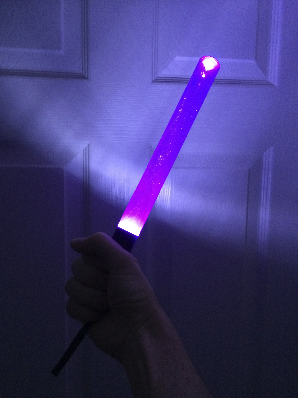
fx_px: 344
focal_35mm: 30
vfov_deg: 60.0
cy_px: 199
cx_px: 149
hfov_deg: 46.8
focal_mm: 4.12
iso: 400
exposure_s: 1/15
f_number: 2.2
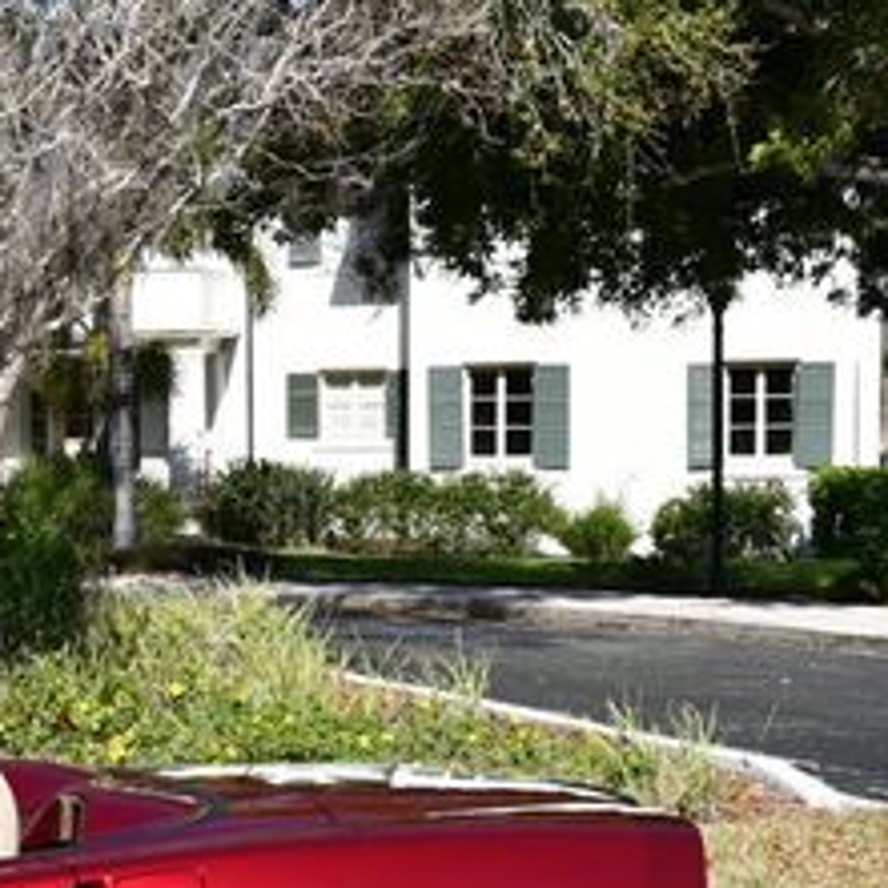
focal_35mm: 118
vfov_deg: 14.7
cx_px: -394
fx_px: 3425
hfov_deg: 14.0
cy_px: 659
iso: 100
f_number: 8
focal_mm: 24
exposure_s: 1/250
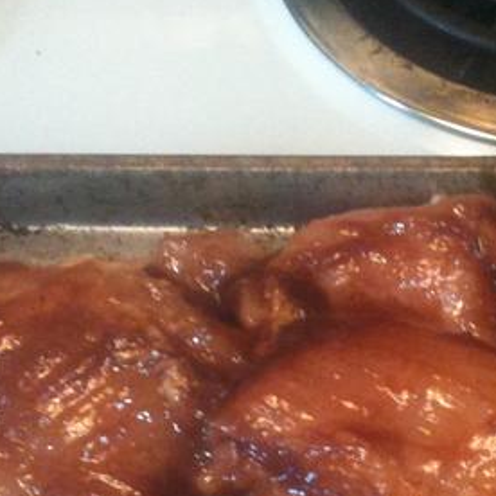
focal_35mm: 101
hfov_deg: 16.9
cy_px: 583
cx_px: 483
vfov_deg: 16.6
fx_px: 1637
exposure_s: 1/15
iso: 200
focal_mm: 3.85
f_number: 2.8
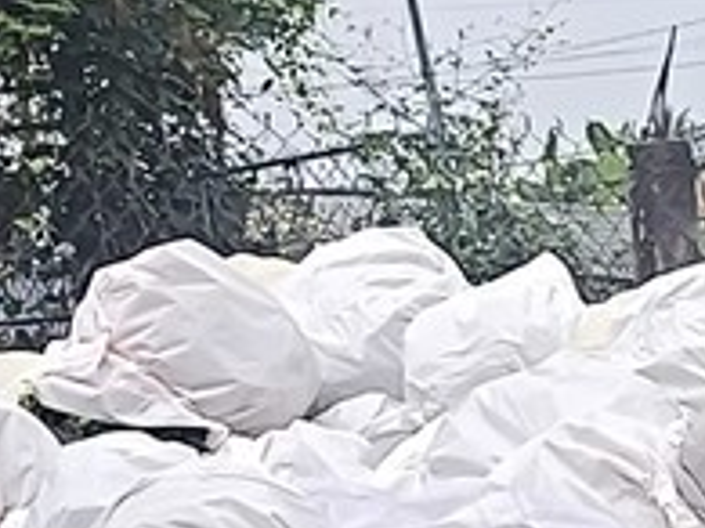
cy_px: 933
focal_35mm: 257
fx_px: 5231
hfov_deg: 7.4
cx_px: 1493
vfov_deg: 5.7
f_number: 1.9
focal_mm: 6.92
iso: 50
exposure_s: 1/1631
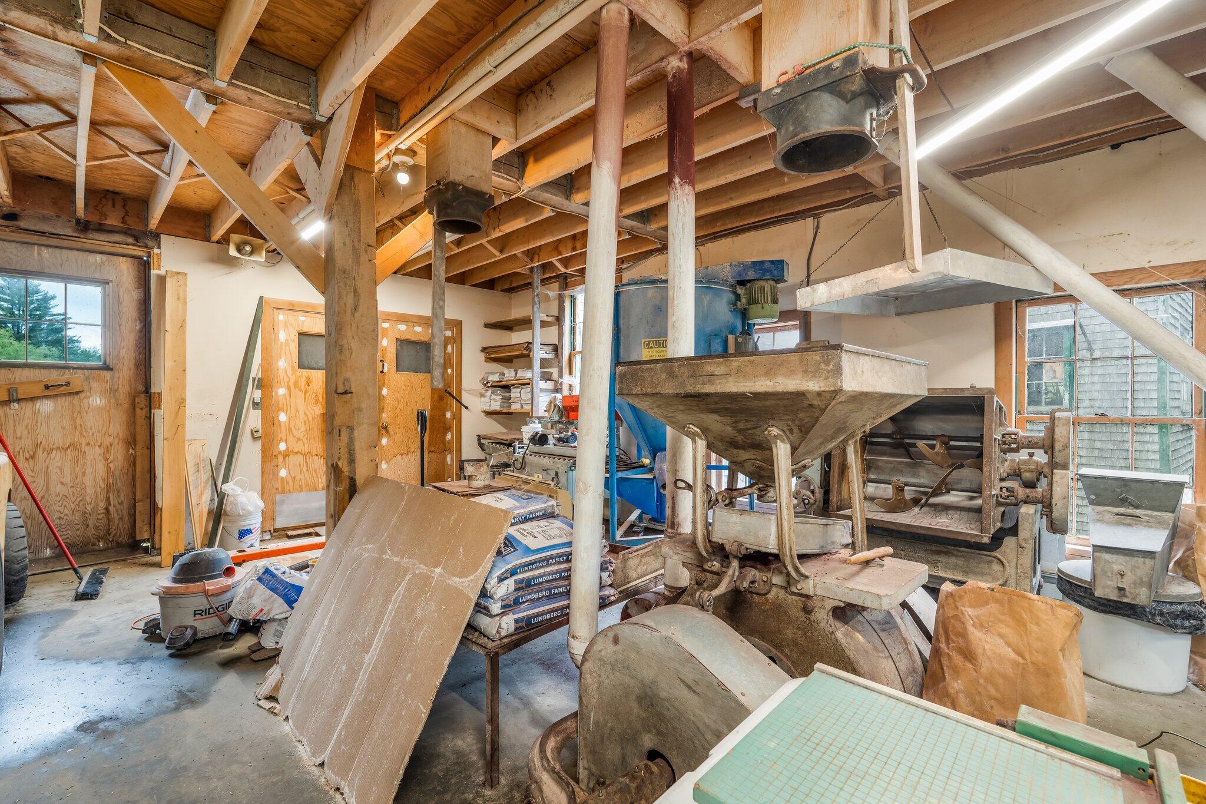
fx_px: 536
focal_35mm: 16
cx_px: 603
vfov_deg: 73.7
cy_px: 402
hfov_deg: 96.7
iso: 640
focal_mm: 16
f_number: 8
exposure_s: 1/6
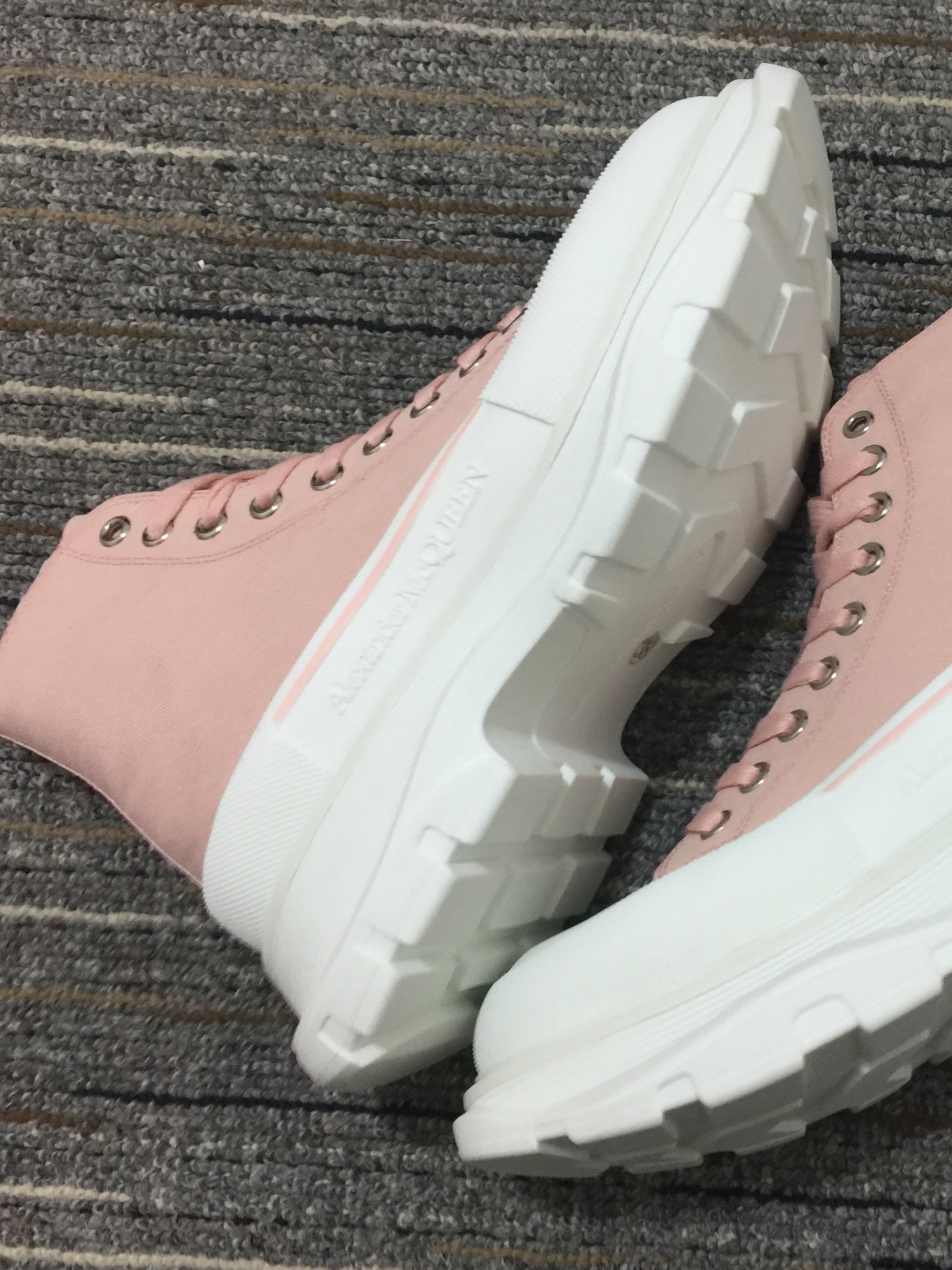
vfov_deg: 47.9
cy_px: 638
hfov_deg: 35.8
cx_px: 733
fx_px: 1430
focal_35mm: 39
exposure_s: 1/33
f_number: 2.2
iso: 64
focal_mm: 4.15
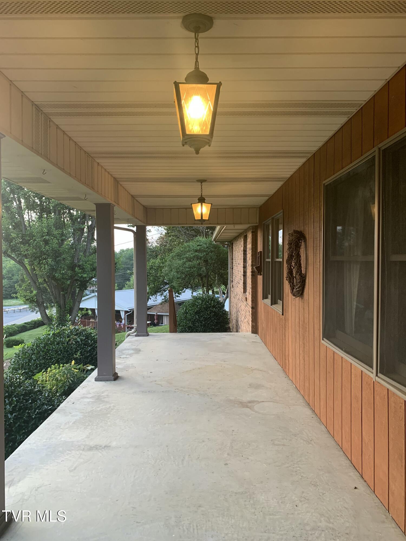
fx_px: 407
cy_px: 270
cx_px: 203
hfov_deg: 53.1
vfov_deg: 67.3
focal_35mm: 26
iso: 100
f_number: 1.8
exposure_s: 1/60
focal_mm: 4.25
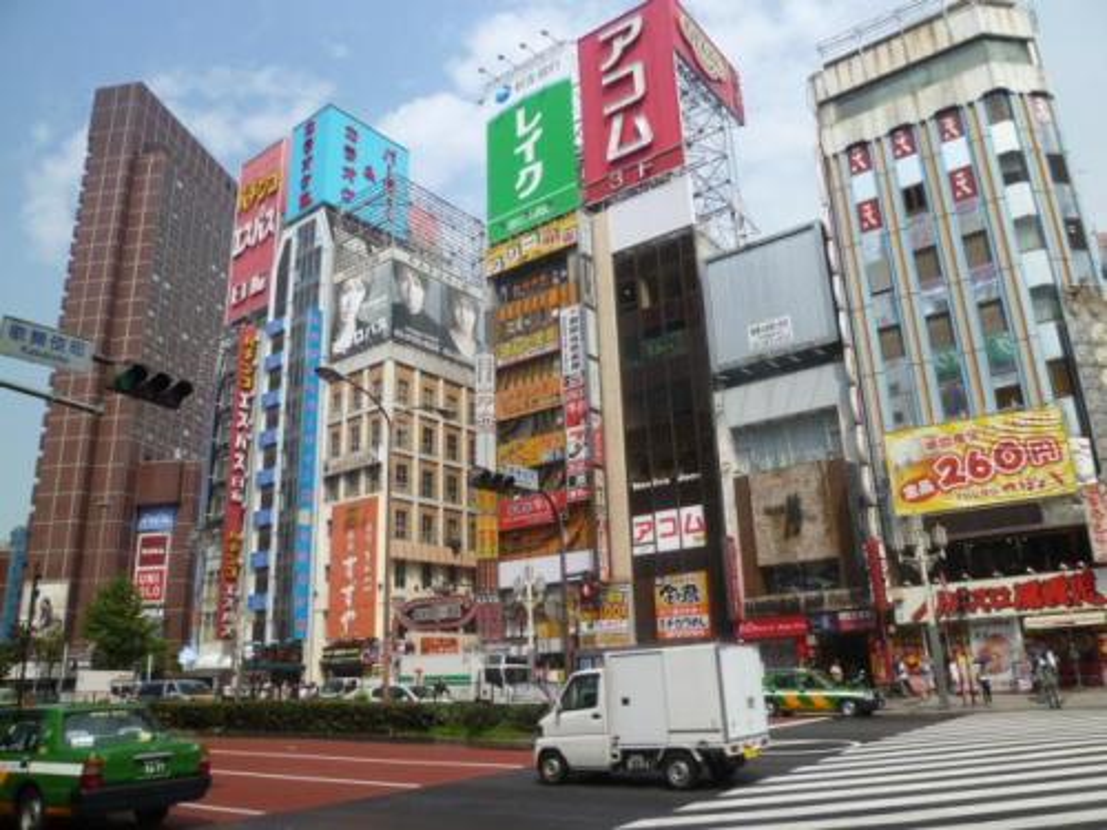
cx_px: 554
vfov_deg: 54.9
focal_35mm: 25
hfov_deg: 69.4
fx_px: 799
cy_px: 415
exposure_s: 1/400
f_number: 4.5
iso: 80
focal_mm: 4.5
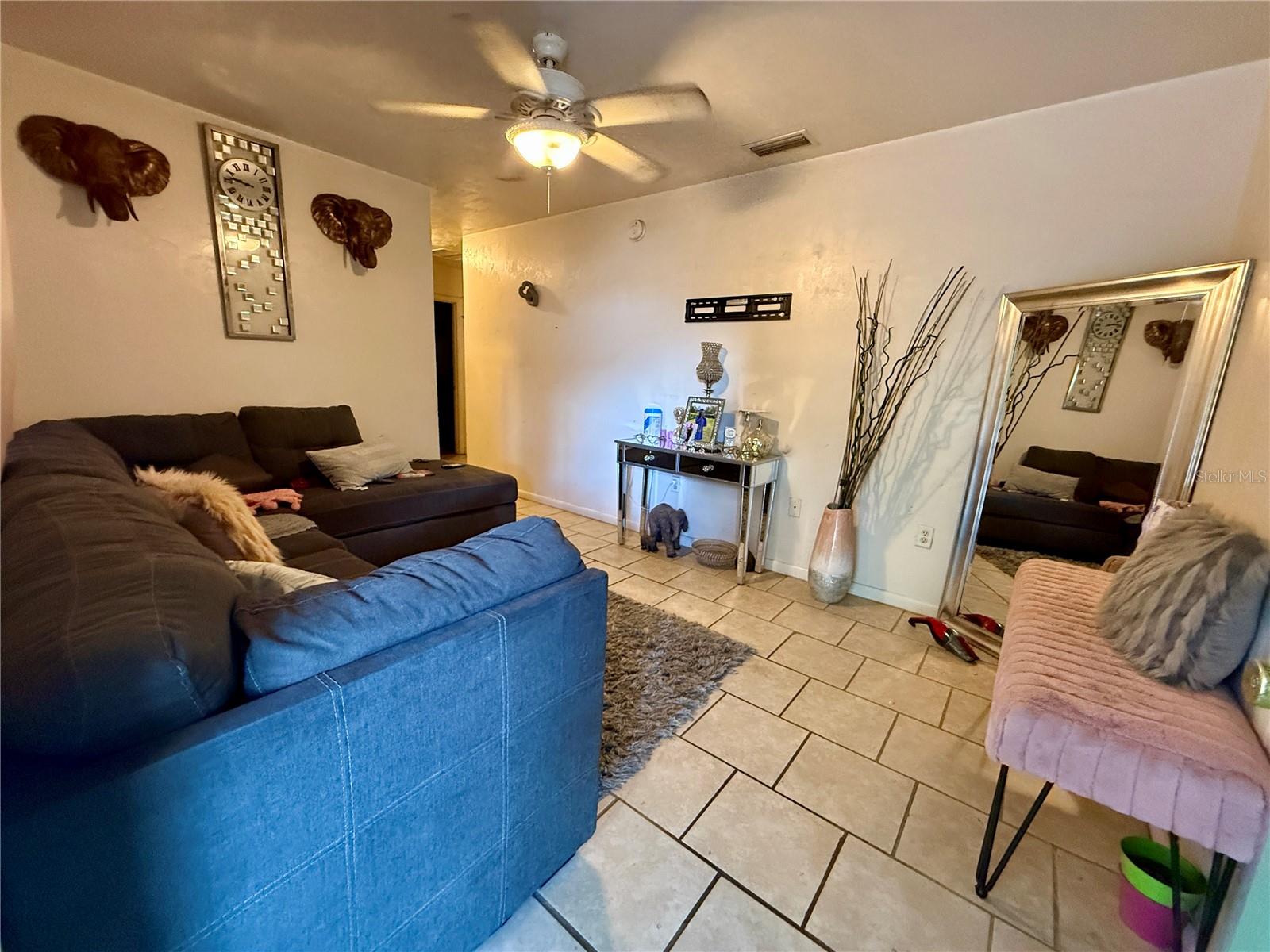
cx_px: 635
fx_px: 514
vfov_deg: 85.7
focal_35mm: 14
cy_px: 476
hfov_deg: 102.1
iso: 800
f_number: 2.2
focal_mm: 2.22
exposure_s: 1/60
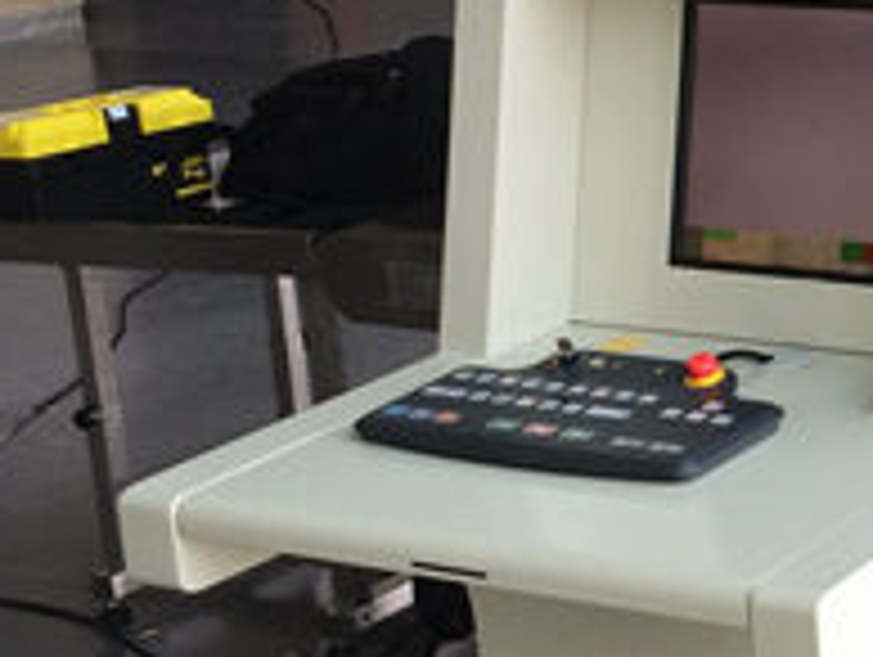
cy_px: 349
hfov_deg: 18.9
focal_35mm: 97
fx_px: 2449
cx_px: 1084
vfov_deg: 15.3
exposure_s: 1/103
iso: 32
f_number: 2.2
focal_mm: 4.15
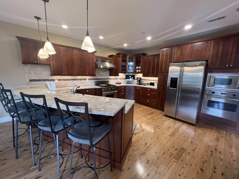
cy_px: 90
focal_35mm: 13
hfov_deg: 106.2
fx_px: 90
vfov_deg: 89.9
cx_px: 120
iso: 320
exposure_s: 1/60
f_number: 1.8
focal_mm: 1.57
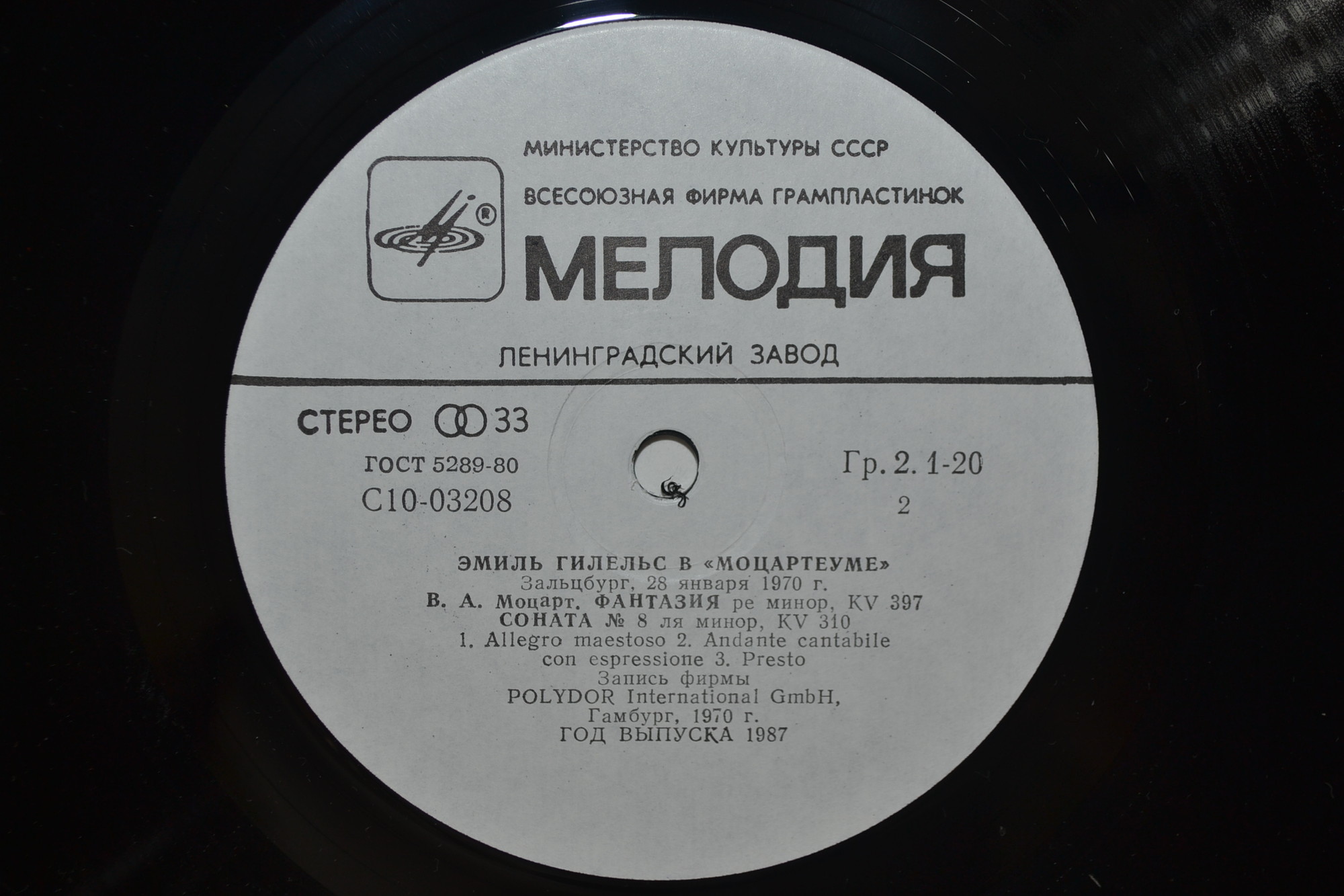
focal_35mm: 51
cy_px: 448
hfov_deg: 38.9
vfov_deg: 26.5
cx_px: 672
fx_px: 1904
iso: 100
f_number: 5
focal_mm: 34
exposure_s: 1/60
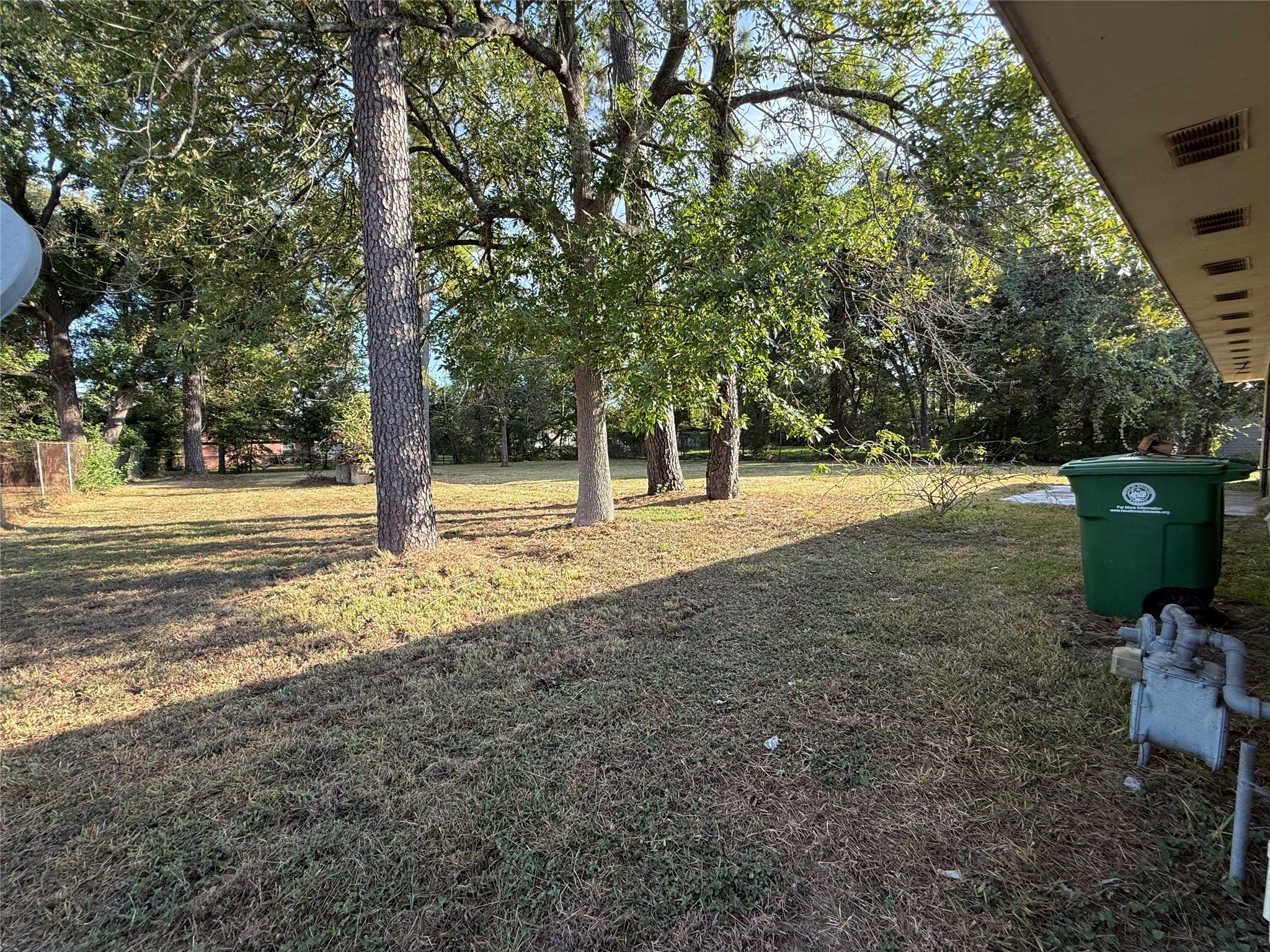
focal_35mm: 14
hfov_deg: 102.1
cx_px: 635
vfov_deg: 85.7
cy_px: 476
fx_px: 514
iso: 50
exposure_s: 1/336
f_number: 2.2
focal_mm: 2.22
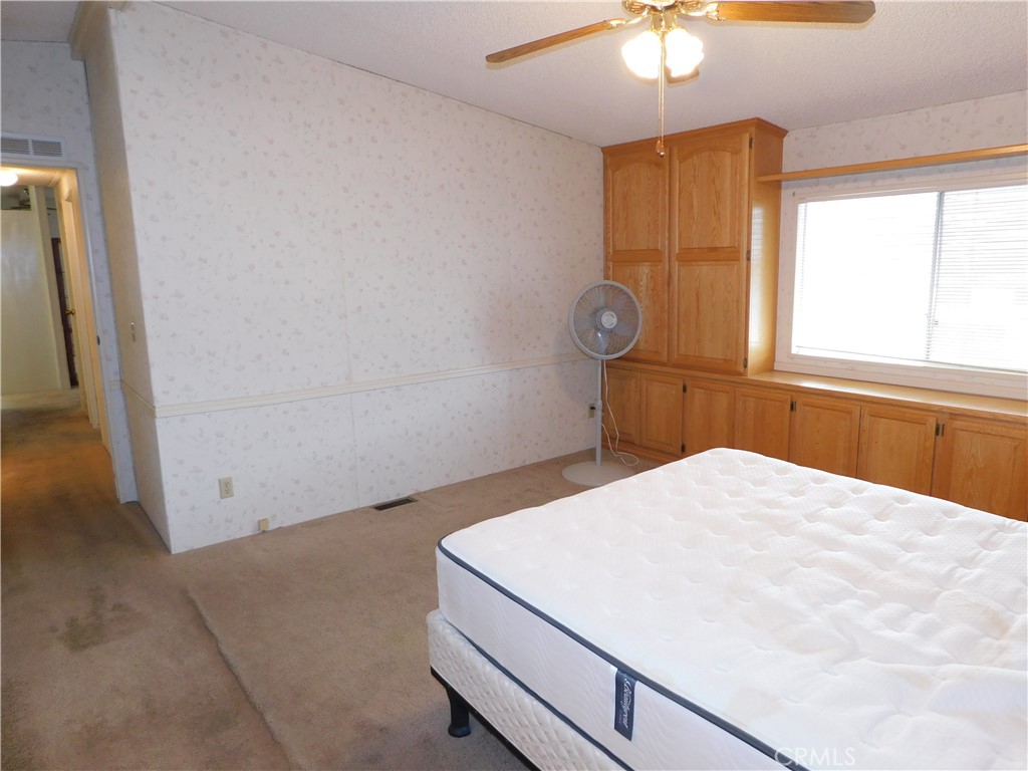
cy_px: 386
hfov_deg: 73.9
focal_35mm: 23
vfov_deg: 58.9
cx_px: 514
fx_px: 683
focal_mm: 4
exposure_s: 1/30
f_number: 3
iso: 160
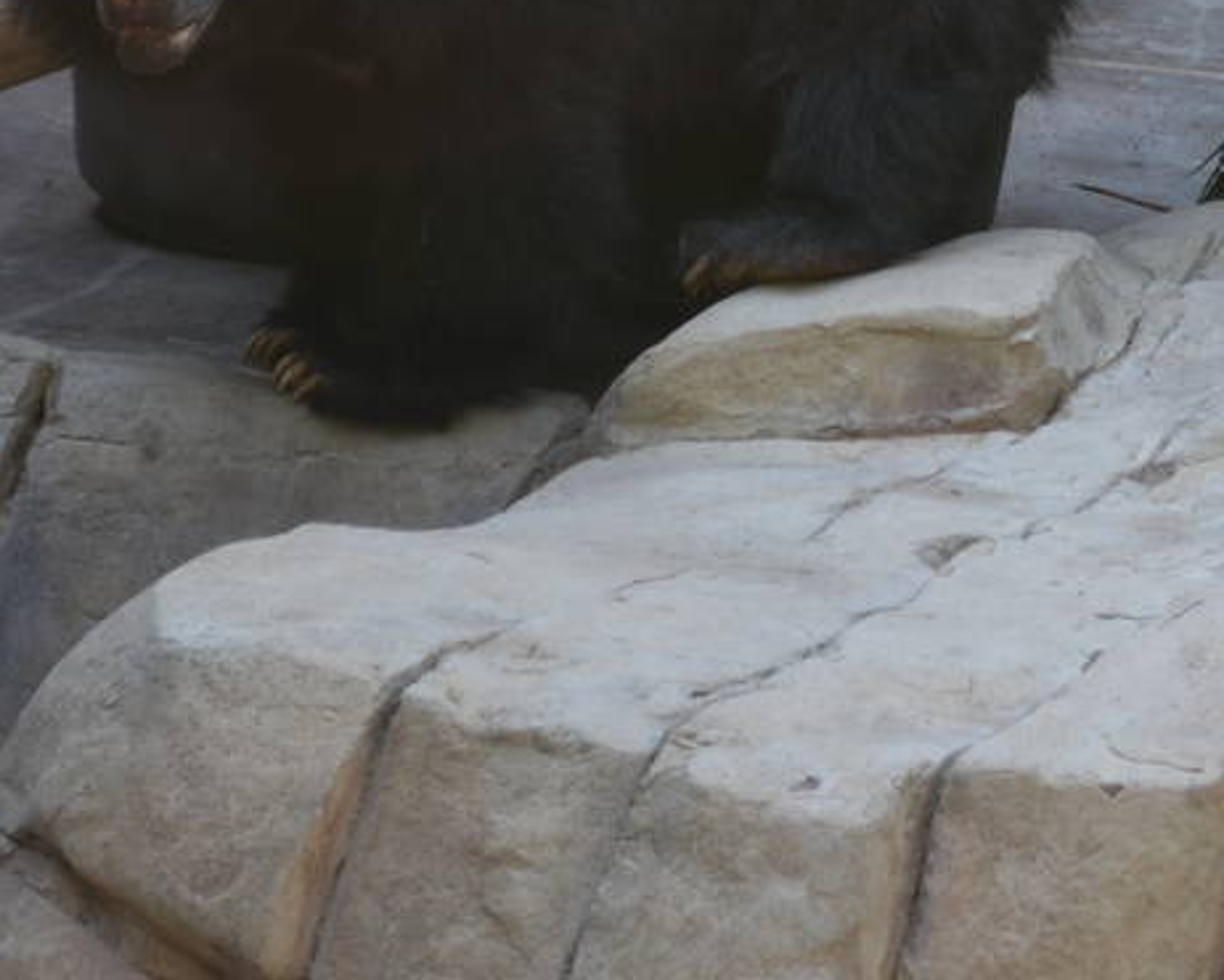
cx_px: 1057
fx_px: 9699
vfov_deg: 5.8
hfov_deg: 7.2
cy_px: -32
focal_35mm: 268
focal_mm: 55
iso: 200
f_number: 5.6
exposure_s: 1/125
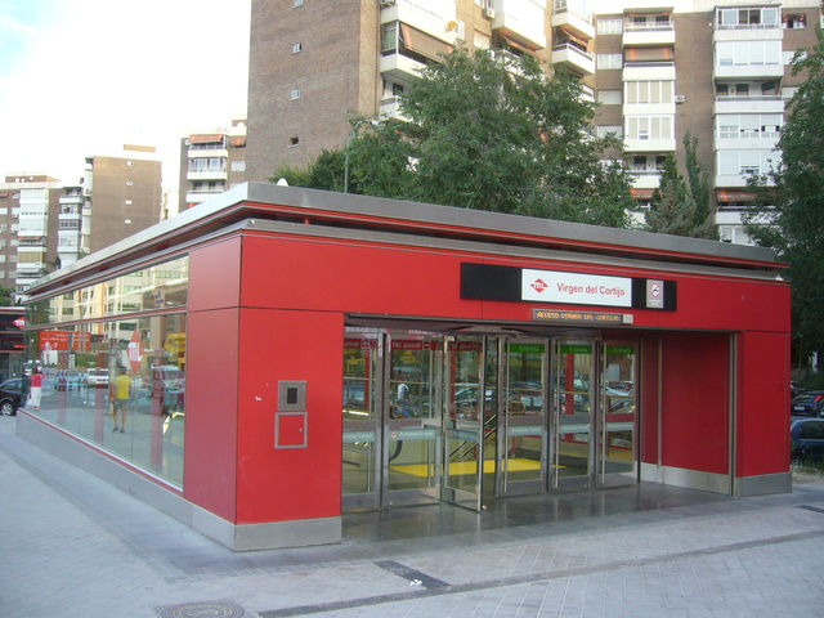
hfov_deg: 52.6
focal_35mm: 35
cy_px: 309
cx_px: 412
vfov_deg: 40.7
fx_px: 833
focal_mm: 5.8
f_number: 2.8
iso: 100
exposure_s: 1/100
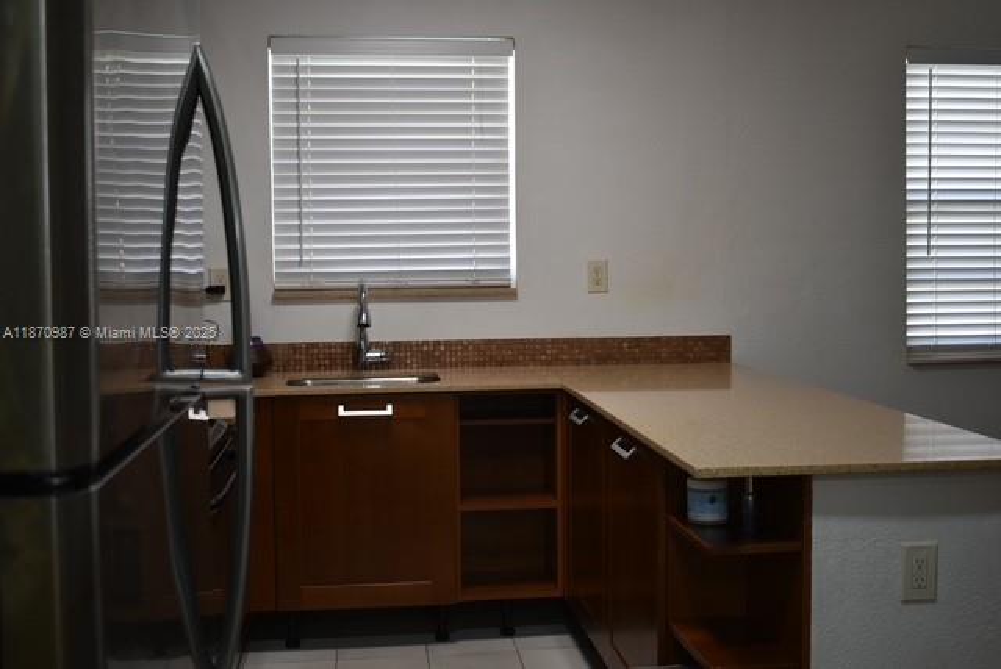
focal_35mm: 42
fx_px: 1169
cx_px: 500
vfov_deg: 32.0
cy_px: 334
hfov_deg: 46.4
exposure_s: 1/60
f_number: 4.2
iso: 400
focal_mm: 28
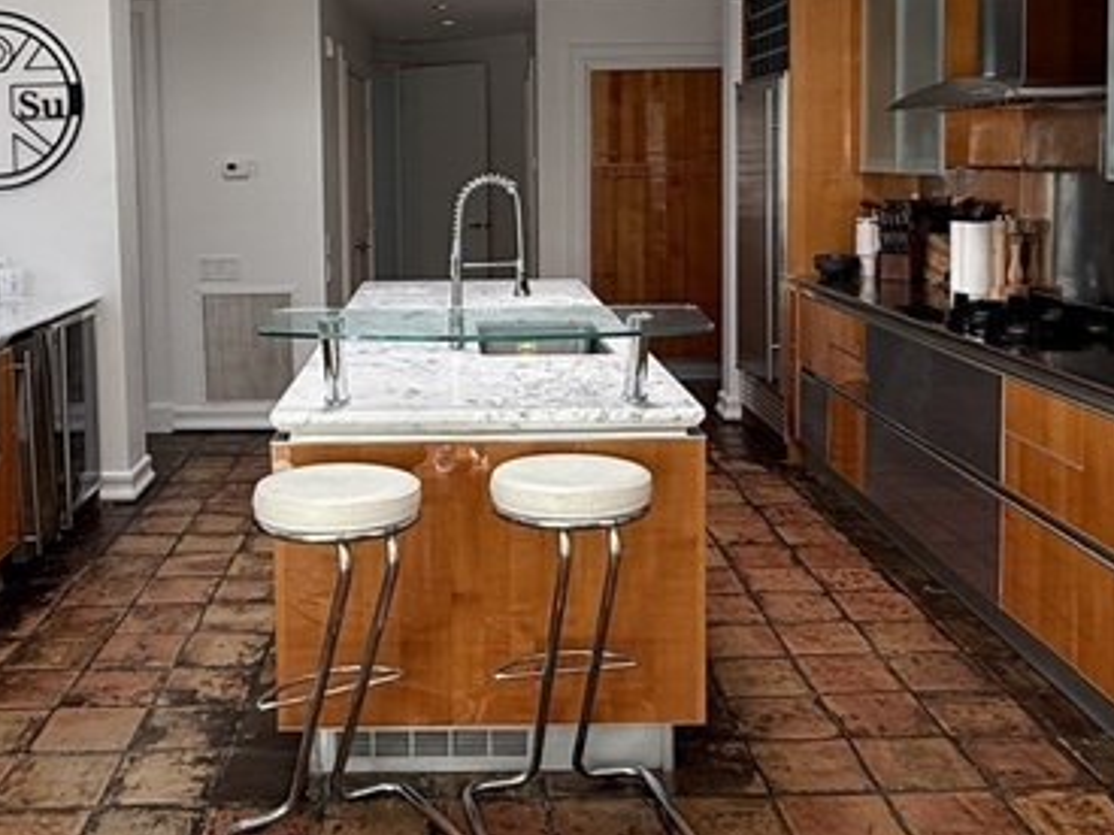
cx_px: 472
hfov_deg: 47.7
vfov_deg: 36.1
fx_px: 1255
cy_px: 230
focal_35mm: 39
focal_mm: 2.22
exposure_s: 1/99
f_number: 2.2
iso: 80
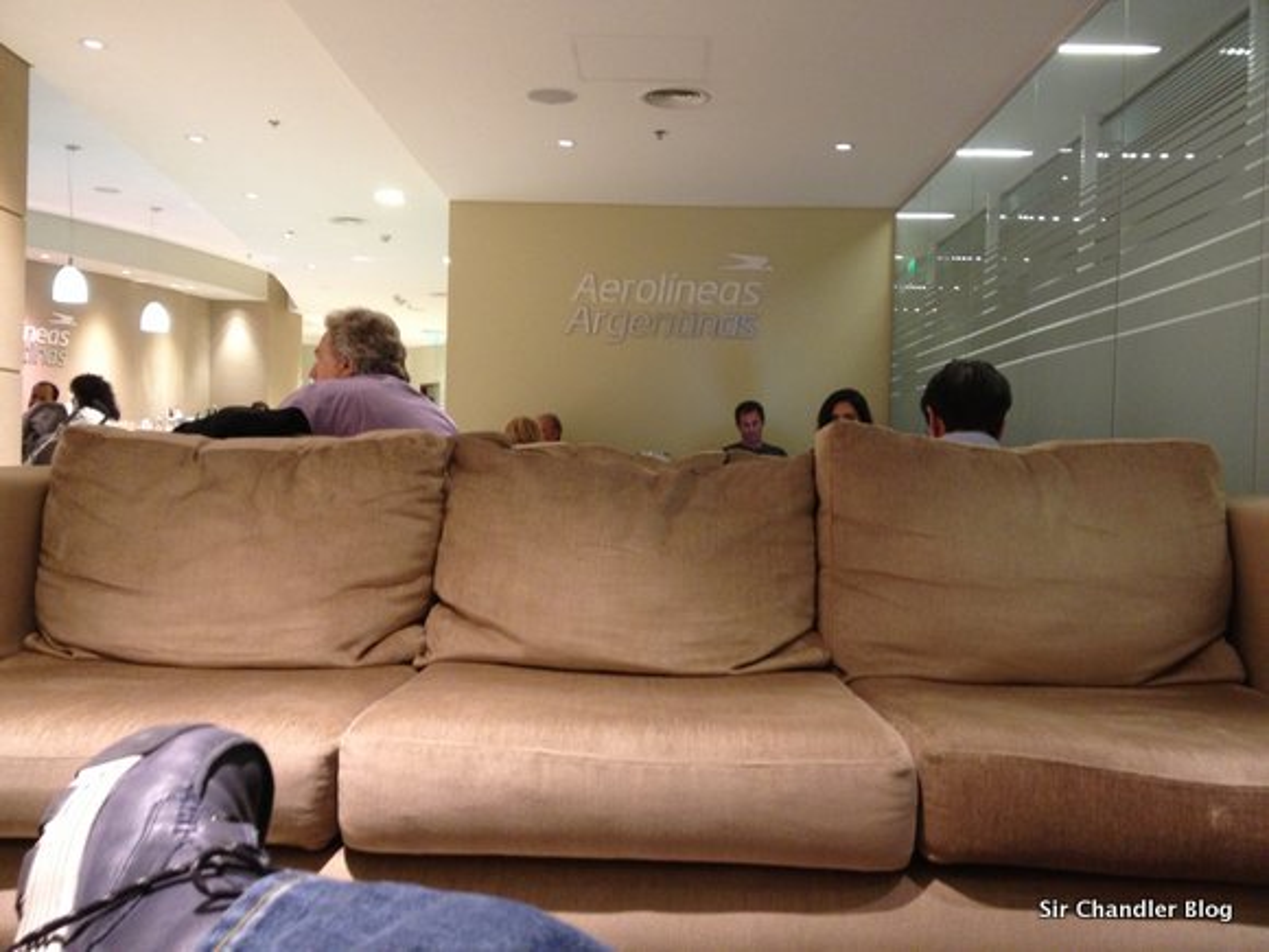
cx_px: 634
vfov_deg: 40.7
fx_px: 1283
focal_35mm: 35
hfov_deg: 52.6
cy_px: 476
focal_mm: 4.28
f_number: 2.4
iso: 200
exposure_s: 1/20
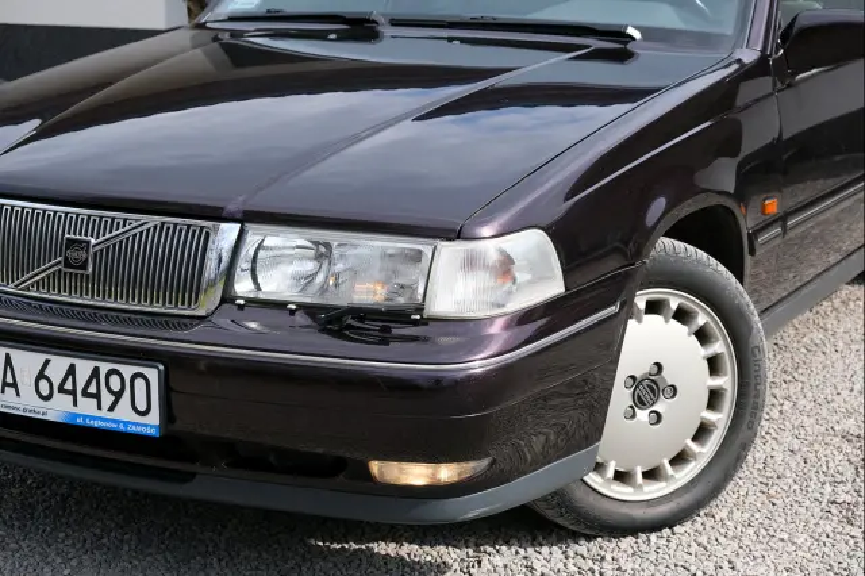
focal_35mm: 69
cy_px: 288
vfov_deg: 19.7
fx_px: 1657
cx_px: 432
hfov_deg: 29.3
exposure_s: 1/600
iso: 320
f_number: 5.6
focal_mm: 46.3
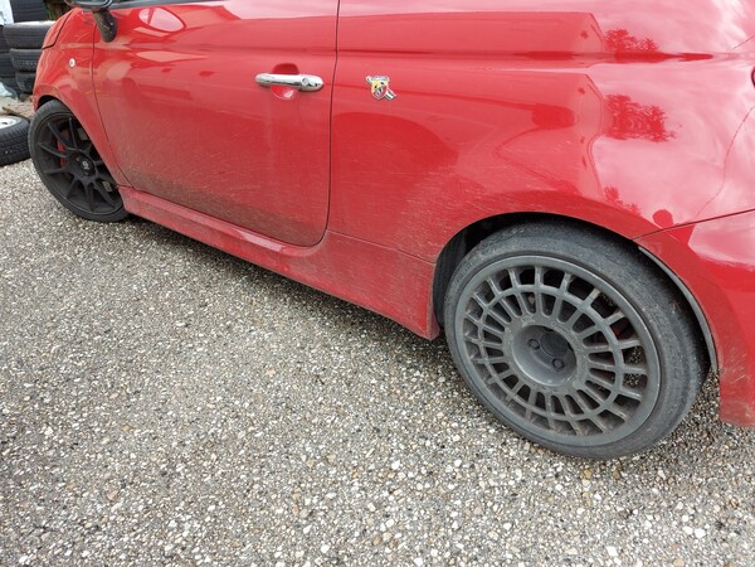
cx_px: 378
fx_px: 523
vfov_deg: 56.8
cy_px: 284
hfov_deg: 71.6
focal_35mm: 24
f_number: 1.8
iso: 32
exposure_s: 1/205
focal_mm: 5.23
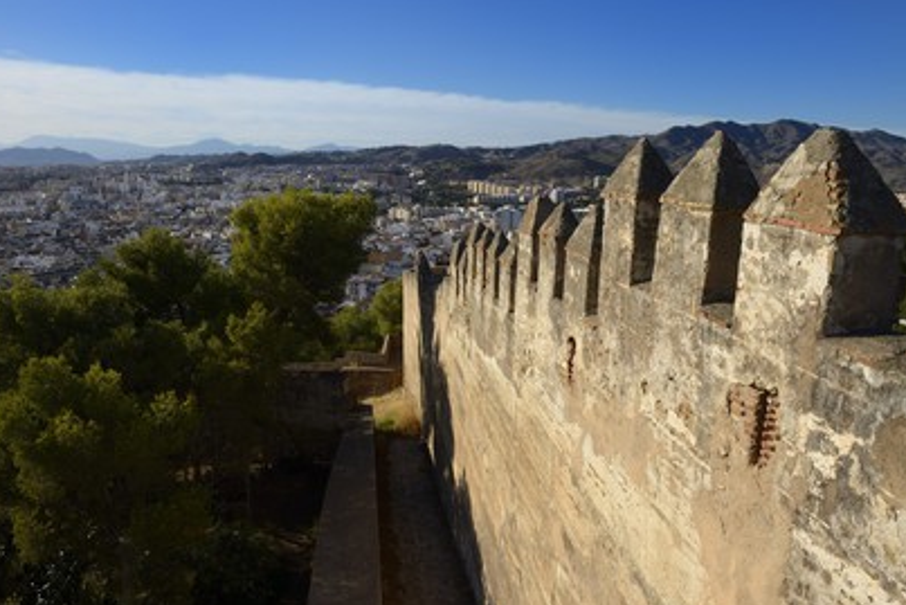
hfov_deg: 71.5
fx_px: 629
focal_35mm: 25
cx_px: 443
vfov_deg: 51.3
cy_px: 301
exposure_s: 1/160
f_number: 16
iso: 200
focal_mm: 24
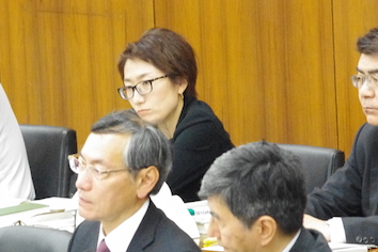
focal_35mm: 505
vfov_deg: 2.7
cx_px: 48
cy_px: 187
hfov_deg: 4.1
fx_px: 5302
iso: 6400
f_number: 7.1
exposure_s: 1/200
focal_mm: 135
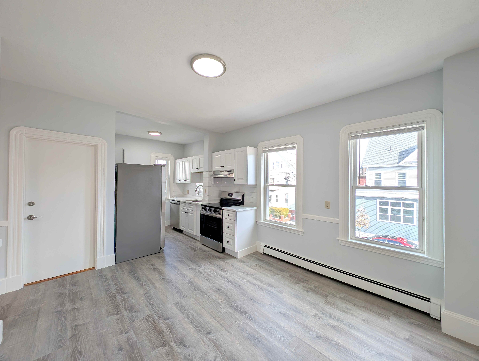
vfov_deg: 94.6
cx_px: 240
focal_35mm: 12
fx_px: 166
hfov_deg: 110.5
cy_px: 180
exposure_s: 1/174
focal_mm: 2.23
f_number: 1.95
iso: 41
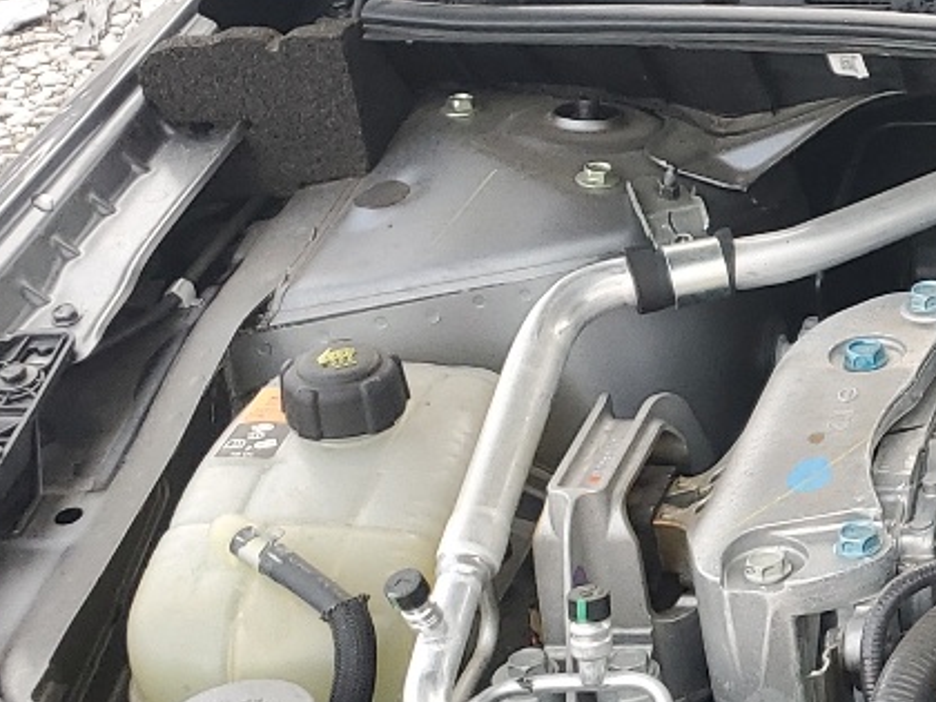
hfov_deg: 16.6
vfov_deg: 14.9
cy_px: 305
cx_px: 1678
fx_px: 2677
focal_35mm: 99
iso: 50
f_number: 1.5
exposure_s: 1/294
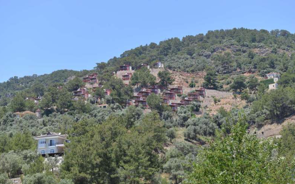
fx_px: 498
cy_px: 99
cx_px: 148
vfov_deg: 20.9
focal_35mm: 62
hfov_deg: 33.0
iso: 100
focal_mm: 60
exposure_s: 1/125
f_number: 5.6
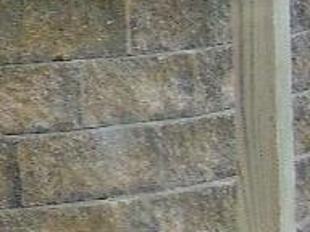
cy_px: -261
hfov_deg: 7.5
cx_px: -426
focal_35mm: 248
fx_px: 2221
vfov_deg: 5.8
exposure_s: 1/250
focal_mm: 5.8
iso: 80
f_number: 3.2
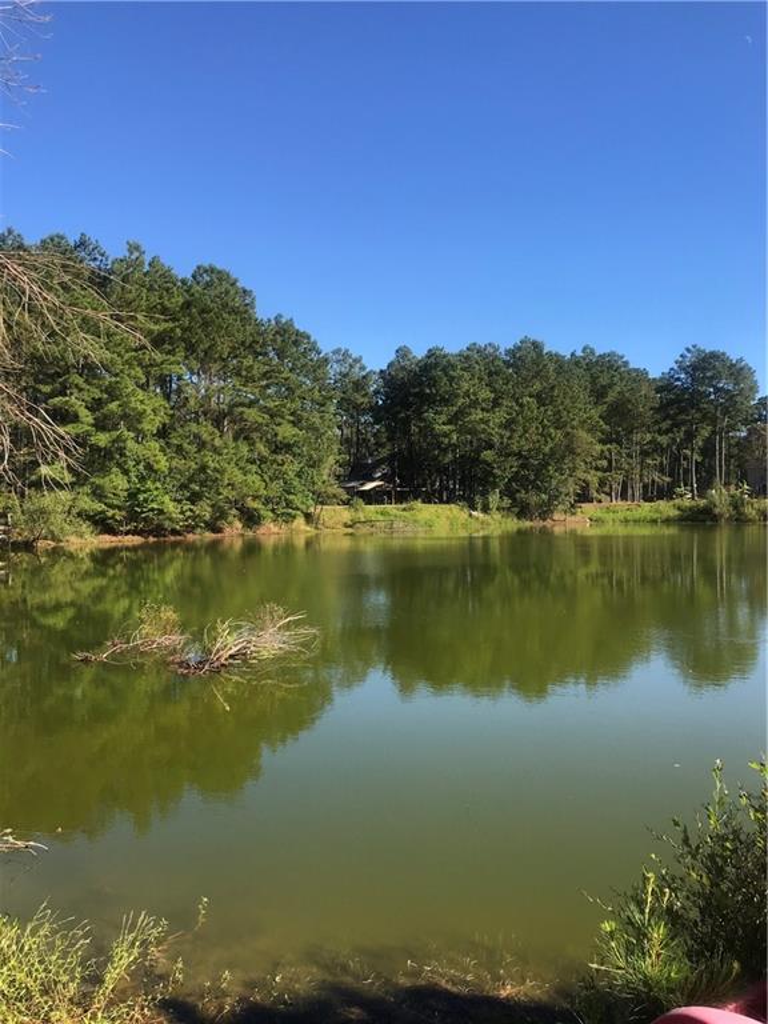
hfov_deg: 49.7
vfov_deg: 63.4
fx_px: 828
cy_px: 512
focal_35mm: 28
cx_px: 384
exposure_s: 1/1277
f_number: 1.8
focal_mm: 3.99
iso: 20
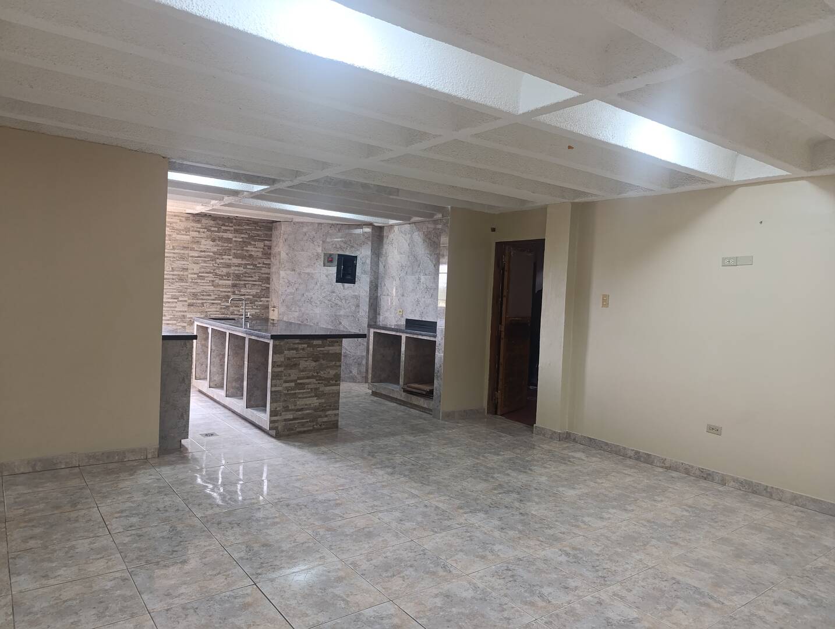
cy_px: 314
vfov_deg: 59.0
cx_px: 418
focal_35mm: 23
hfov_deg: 73.8
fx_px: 556
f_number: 1.6
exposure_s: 1/100
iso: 640
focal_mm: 6.14
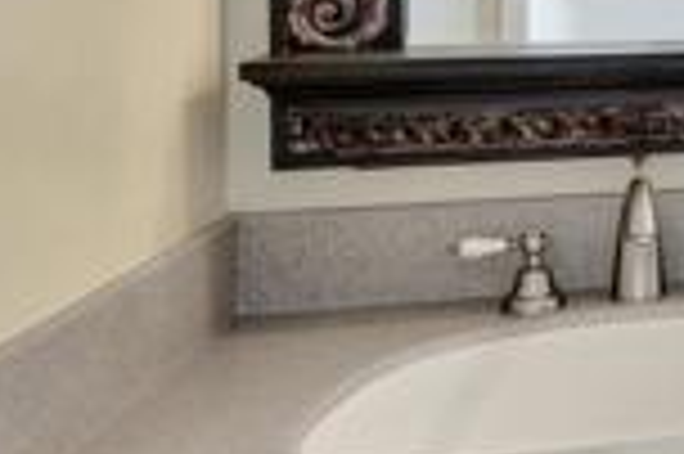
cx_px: 1058
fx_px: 1120
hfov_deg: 24.9
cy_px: -45
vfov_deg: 21.7
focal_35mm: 59
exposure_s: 1.6
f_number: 8
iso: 100
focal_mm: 14
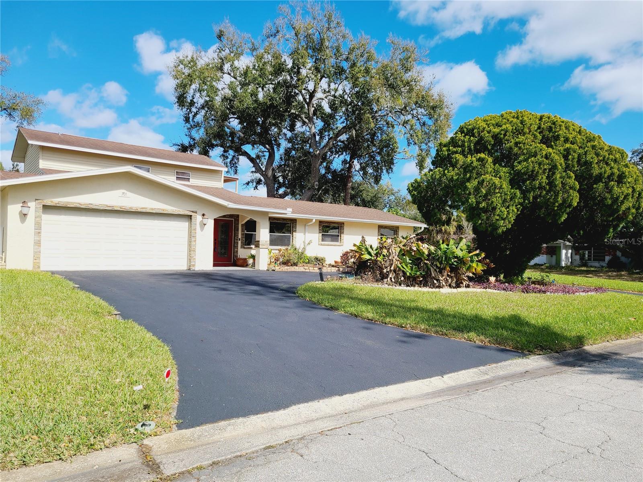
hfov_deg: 67.3
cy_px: 241
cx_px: 322
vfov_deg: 53.1
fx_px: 483
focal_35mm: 26
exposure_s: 1/3050
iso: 40
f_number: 1.8
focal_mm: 5.4
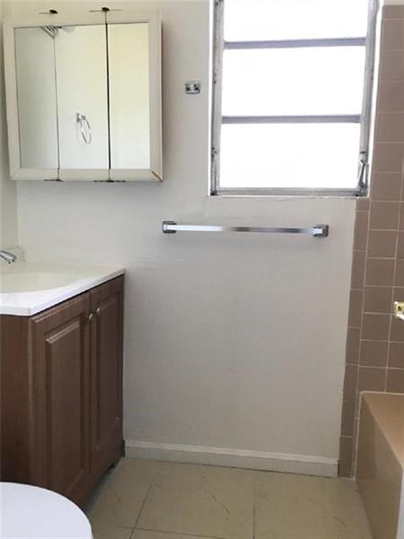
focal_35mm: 28
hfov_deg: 49.7
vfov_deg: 63.4
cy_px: 270
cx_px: 202
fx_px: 436
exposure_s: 1/30
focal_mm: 3.99
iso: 40
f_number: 1.8
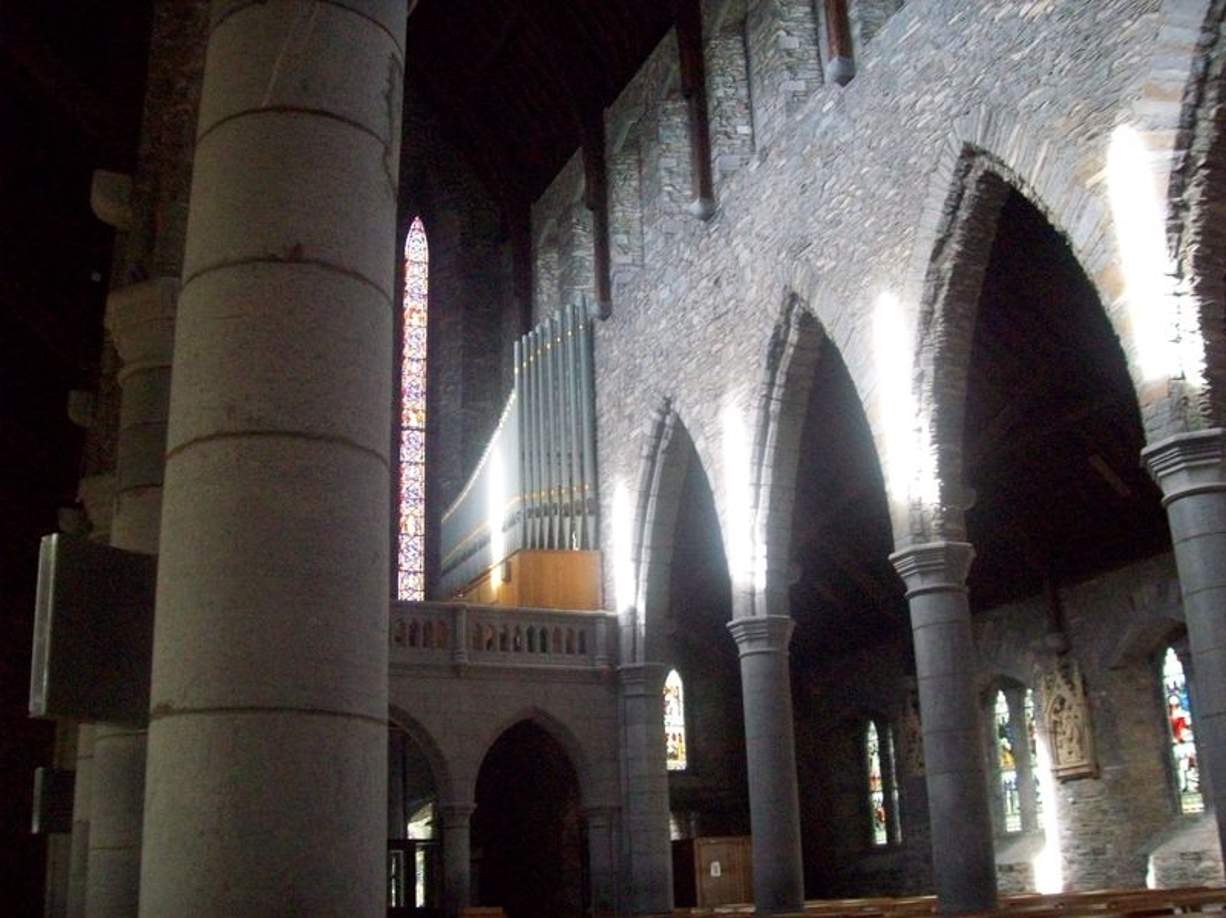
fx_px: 1274
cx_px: 613
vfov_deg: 39.6
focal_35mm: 36
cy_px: 459
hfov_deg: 51.4
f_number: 2.7
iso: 416
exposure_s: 1/128
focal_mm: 6
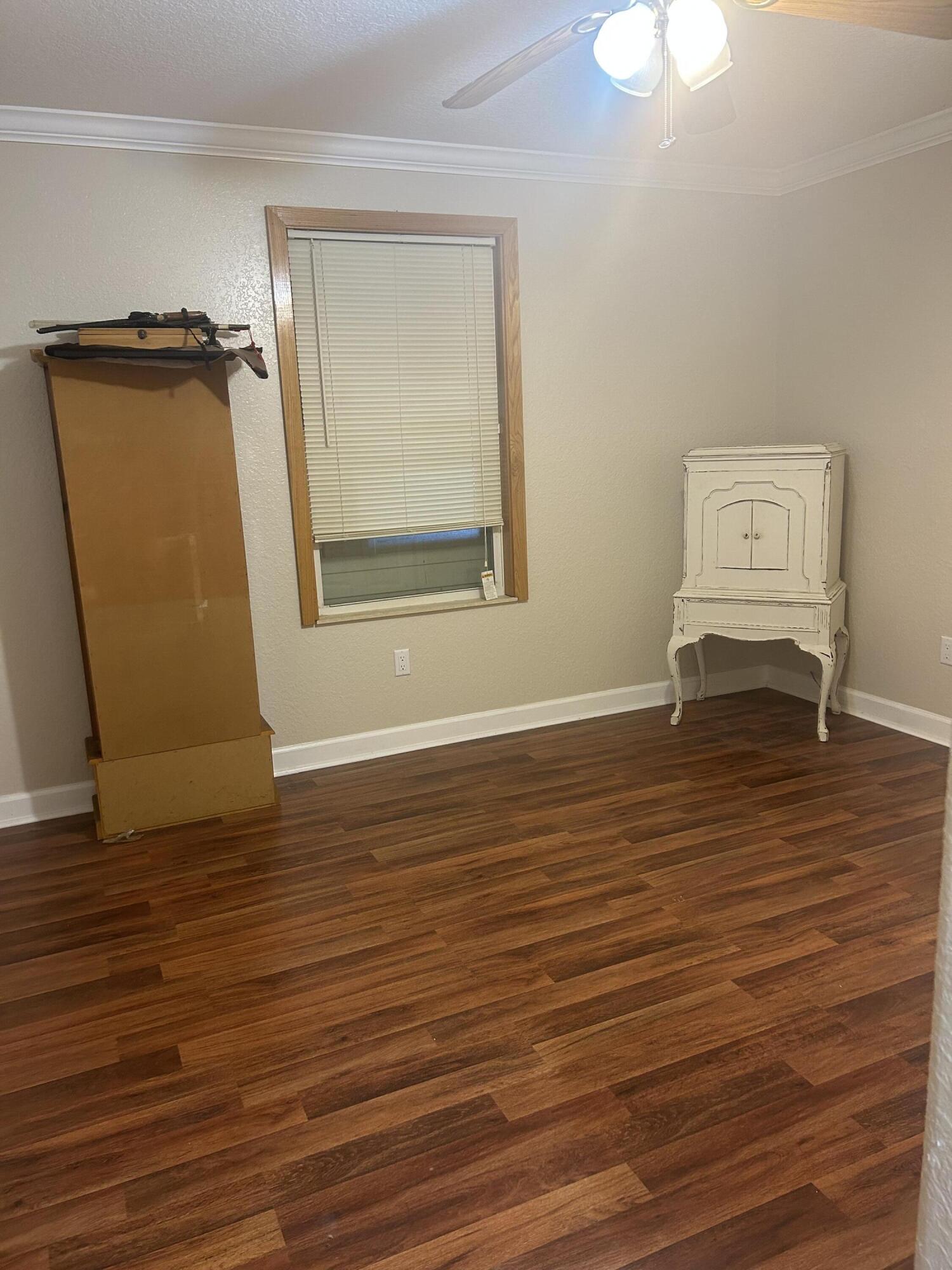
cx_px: 476
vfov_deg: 67.3
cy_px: 635
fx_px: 953
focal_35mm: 26
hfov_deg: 53.1
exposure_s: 1/60
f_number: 1.5
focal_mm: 5.7
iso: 200
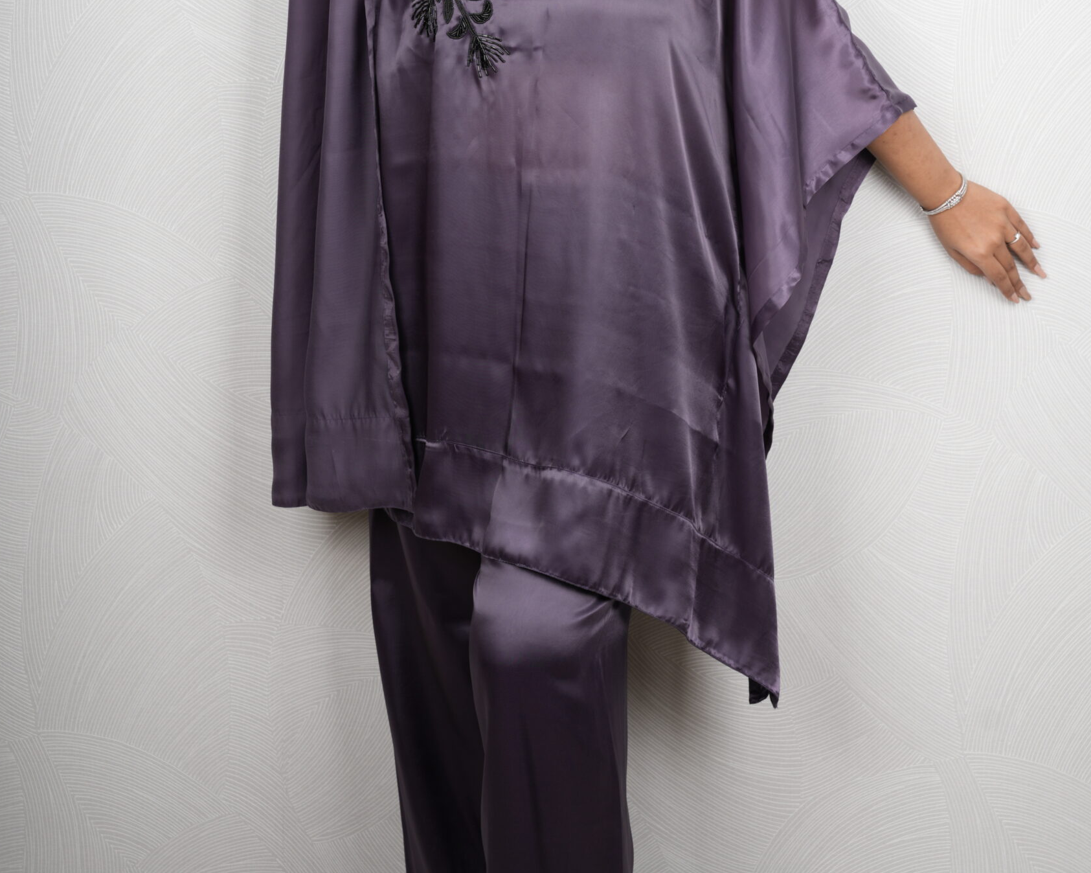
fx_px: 2182
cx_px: 544
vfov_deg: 22.1
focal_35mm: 68
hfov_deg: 28.1
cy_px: 87
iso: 160
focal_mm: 47.4
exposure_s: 1/160
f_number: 6.3
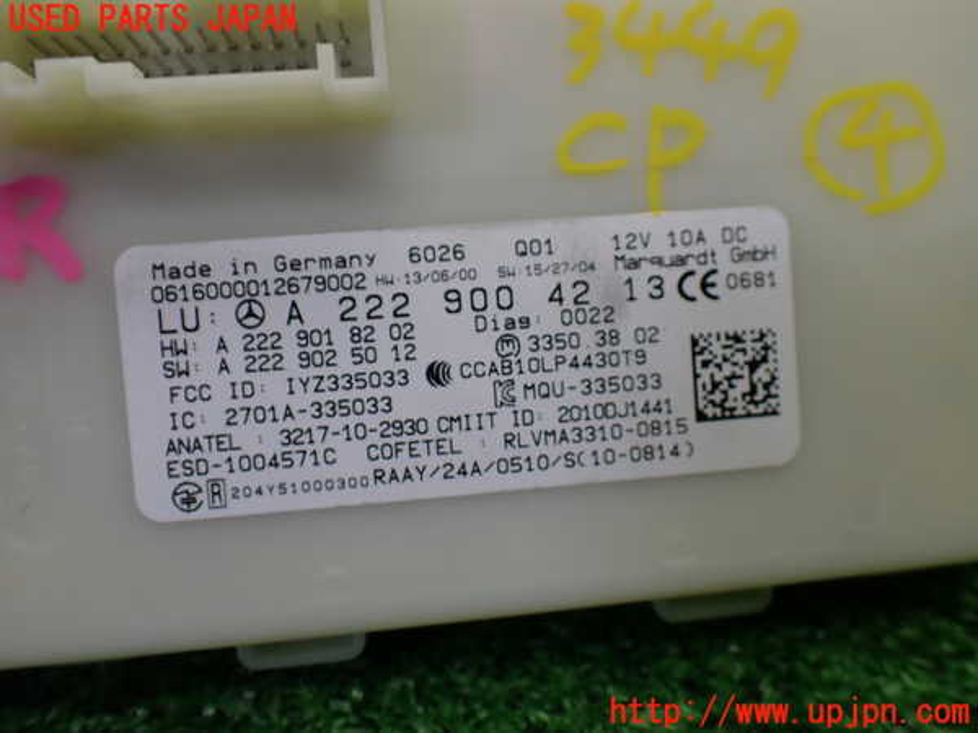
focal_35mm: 30
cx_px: 489
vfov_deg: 46.8
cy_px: 366
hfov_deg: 60.0
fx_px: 848
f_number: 2.3
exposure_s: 1/125
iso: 160
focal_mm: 5.4
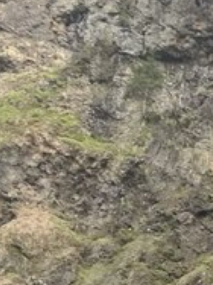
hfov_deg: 10.7
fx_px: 1026
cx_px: 447
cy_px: 422
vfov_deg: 14.7
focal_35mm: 125
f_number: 1.5
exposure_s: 1/176
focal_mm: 5.7
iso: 40
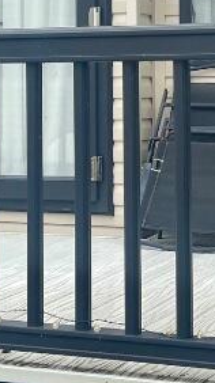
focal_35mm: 99
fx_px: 1006
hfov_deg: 12.2
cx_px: 114
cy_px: 48
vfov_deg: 21.2
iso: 32
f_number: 1.6
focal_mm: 5.1
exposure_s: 1/1883
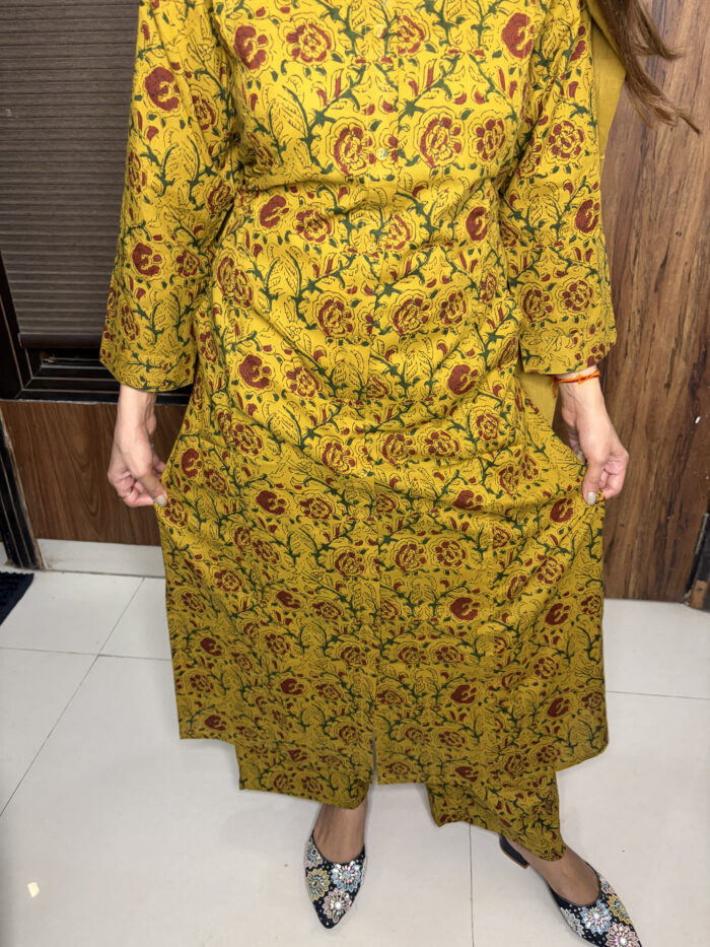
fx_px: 711
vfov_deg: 67.3
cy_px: 474
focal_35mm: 26
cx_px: 355
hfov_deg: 53.1
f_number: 1.6
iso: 160
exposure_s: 1/50
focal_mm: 5.96
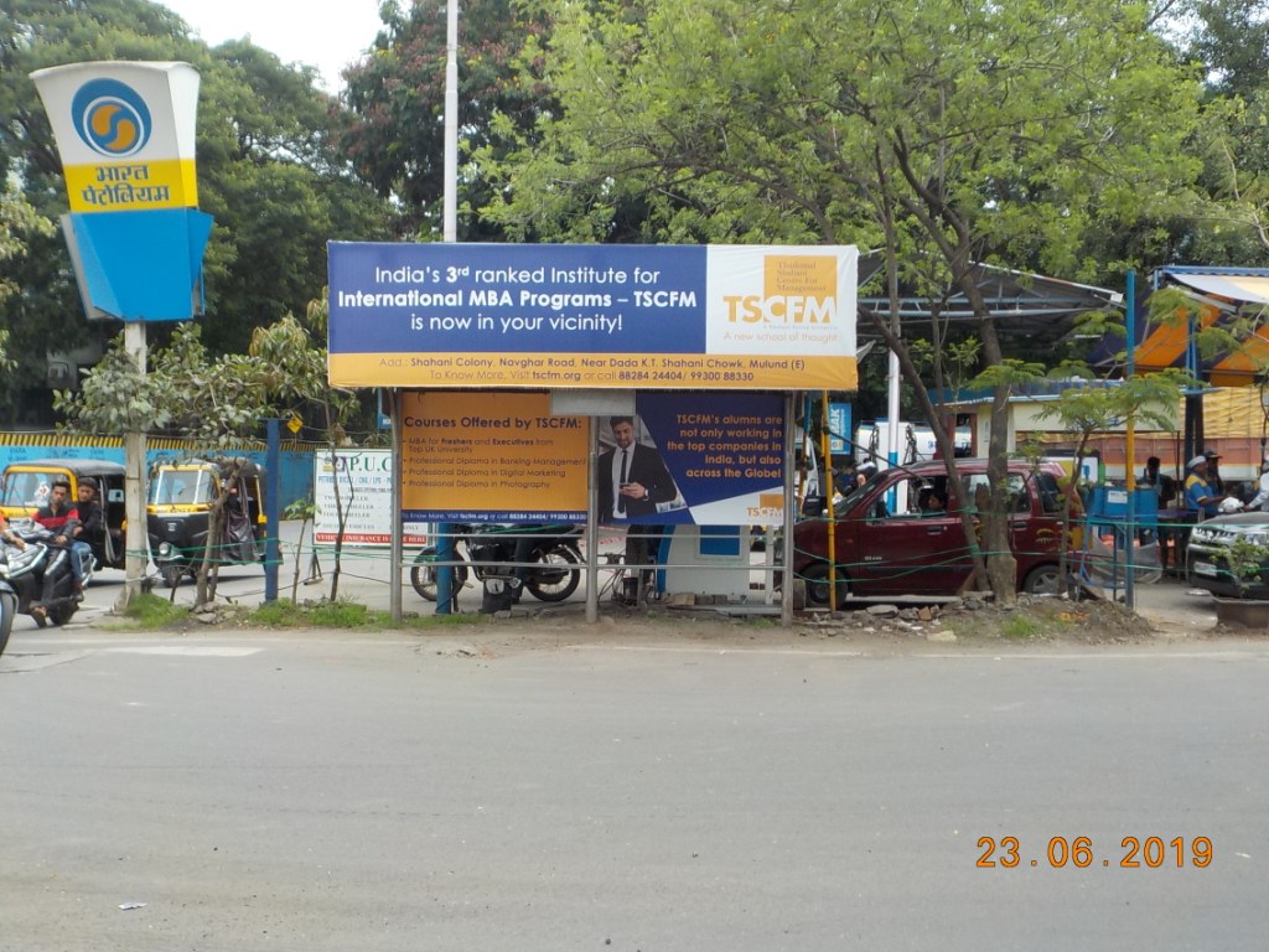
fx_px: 1393
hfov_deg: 49.0
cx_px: 634
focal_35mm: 38
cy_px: 476
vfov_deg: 37.7
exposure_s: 1/400
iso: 125
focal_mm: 5.2
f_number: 3.7
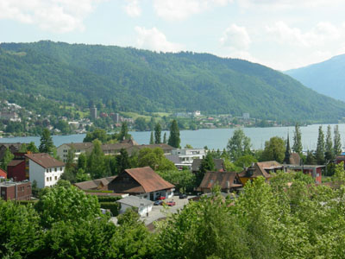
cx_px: 172
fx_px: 738
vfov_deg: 19.9
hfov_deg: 26.3
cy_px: 130
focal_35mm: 74
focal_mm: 15.5
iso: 64
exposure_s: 1/248
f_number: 6
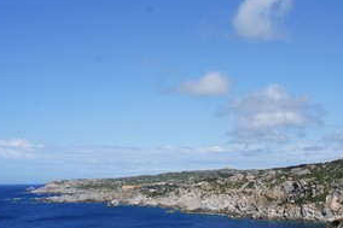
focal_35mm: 56
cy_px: 103
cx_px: 226
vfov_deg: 24.2
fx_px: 531
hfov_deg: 35.5
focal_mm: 23
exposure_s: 1/320
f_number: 11
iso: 200
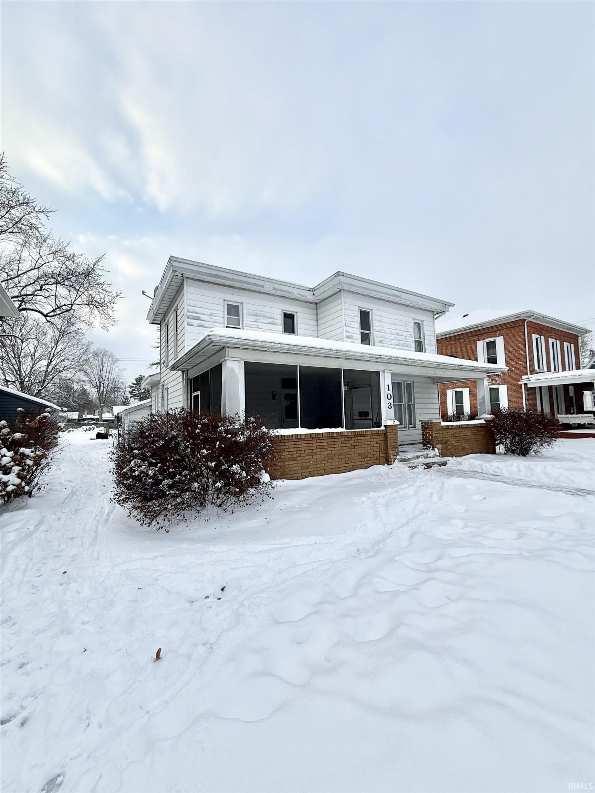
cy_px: 396
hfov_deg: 85.7
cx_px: 298
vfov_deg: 102.1
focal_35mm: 14
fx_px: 321
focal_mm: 2.22
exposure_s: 1/405
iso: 50
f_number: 2.2
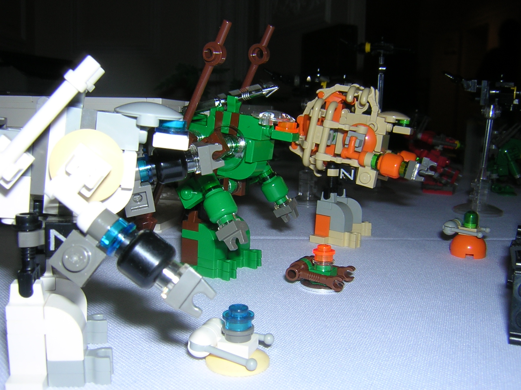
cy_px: 195
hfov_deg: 51.4
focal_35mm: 36
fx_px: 542
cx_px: 260
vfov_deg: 39.7
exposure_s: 1/60.1
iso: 100
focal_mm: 4.7
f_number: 5.2
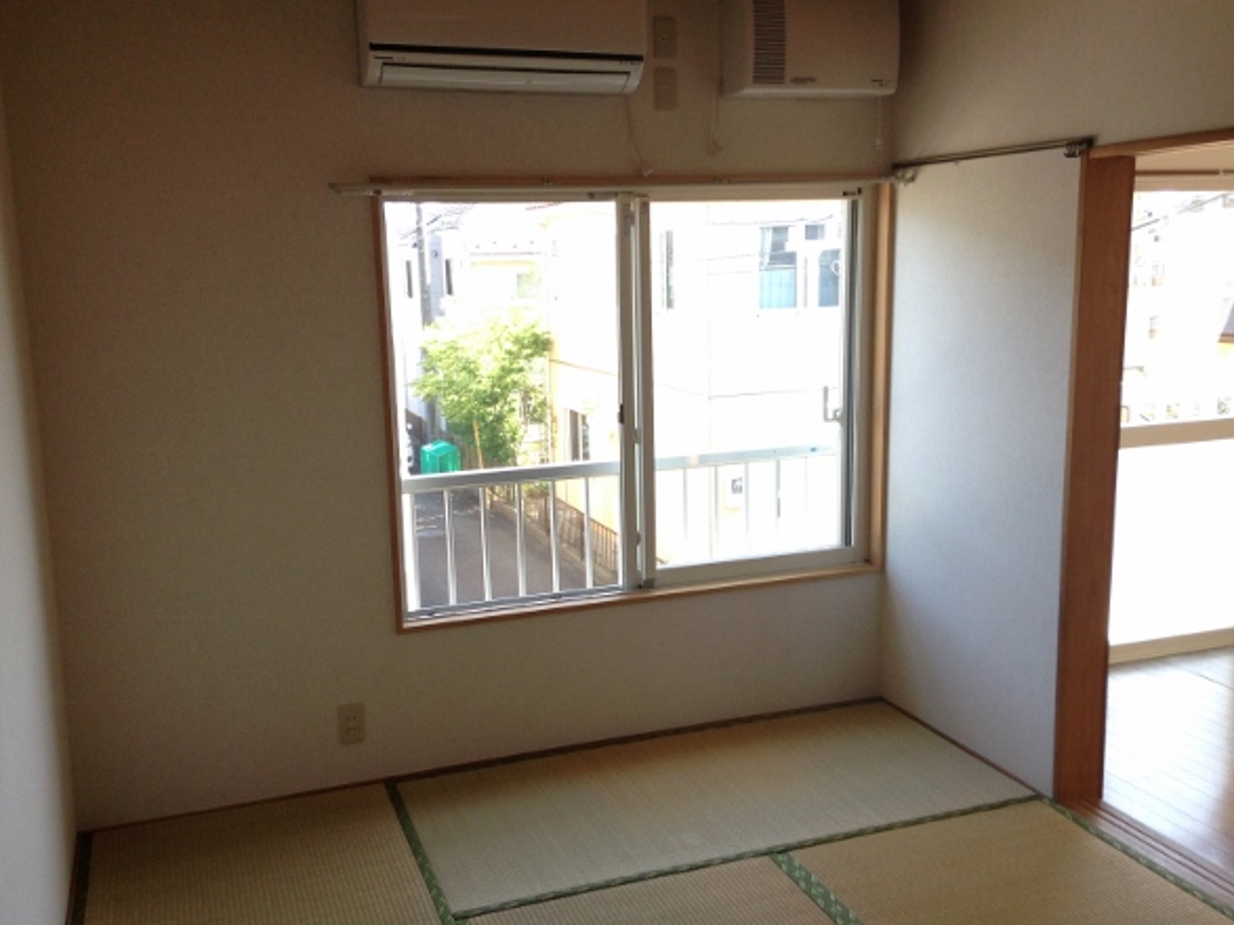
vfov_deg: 39.6
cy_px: 479
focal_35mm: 36
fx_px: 1283
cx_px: 614
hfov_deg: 51.4
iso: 80
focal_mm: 4.12
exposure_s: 1/120
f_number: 2.4
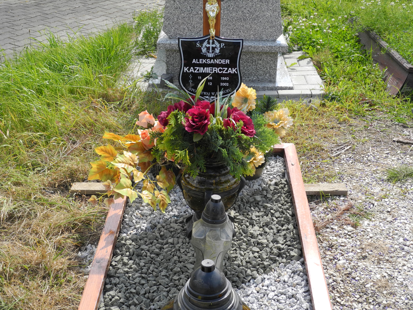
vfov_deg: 29.1
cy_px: 155
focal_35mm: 50
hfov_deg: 38.2
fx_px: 597
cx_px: 206
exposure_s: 1/500
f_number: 3.5
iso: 100
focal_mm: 10.7
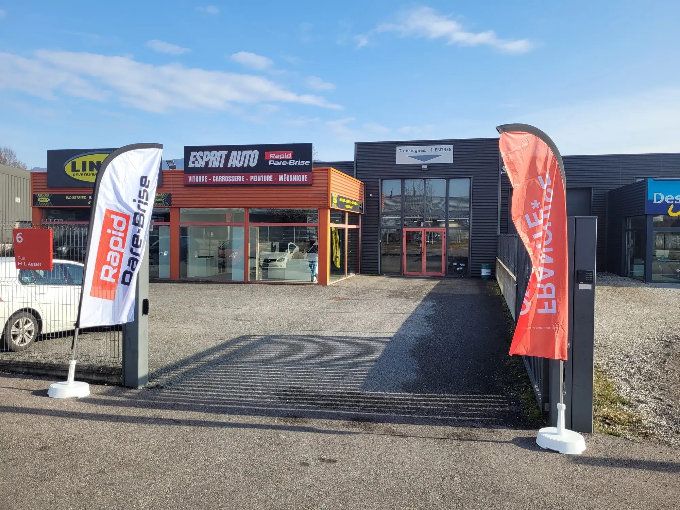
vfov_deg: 53.1
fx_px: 511
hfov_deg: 67.3
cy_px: 255
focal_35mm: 26
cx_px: 340
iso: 40
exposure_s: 1/1453
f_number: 1.8
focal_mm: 5.4
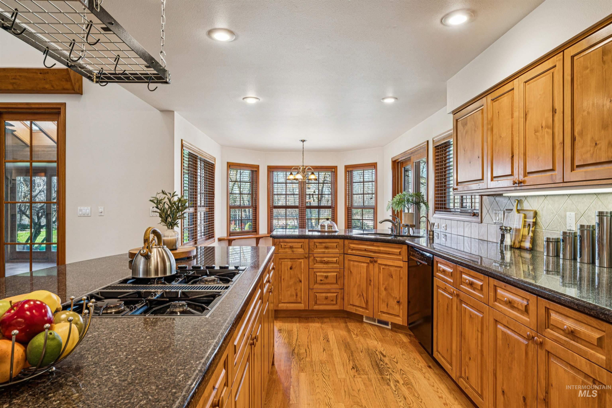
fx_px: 360
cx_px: 306
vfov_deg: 59.0
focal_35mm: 21
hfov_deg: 80.7
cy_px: 204
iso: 400
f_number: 13
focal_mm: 21.2
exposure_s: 1/6
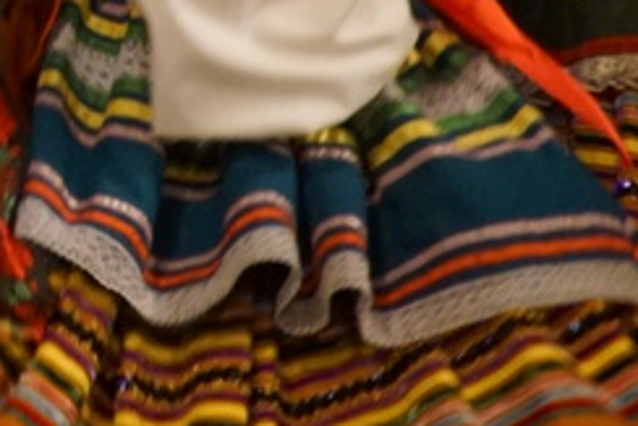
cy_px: -312
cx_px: -586
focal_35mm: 922
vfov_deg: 1.5
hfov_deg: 2.2
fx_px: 16349
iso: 3200
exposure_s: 1/100
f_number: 5.6
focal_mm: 150
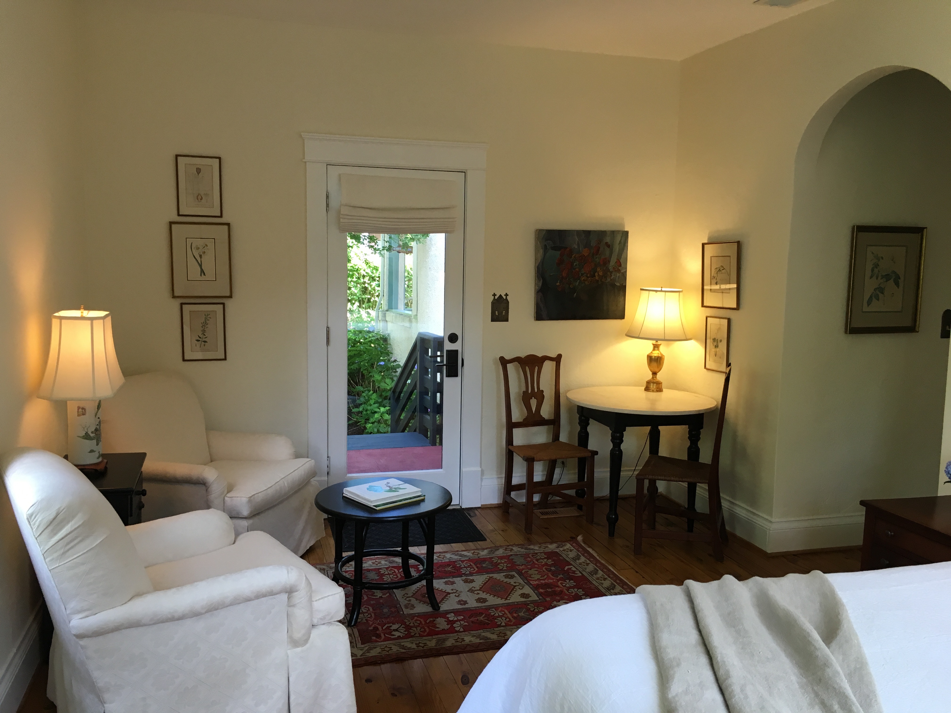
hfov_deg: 61.7
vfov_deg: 48.2
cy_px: 356
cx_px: 476
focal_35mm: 29
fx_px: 797
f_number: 2.2
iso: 32
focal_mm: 4.15
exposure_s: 1/30
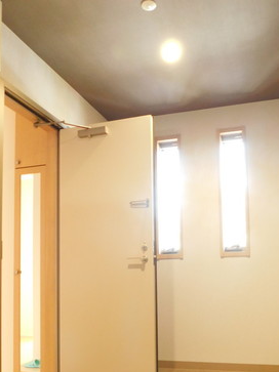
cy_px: 258
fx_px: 409
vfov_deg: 47.9
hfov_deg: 37.7
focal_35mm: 38
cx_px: 147
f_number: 3
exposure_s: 1/13
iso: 400
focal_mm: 4
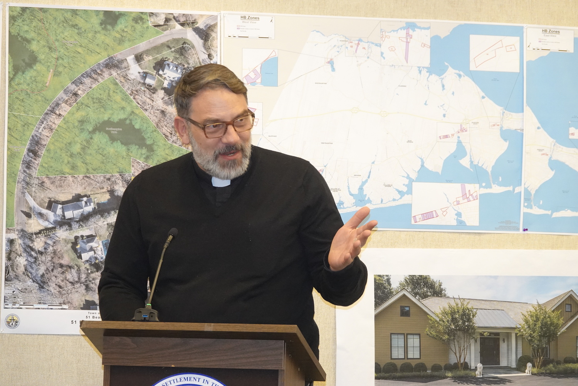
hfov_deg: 12.5
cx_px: 289
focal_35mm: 164
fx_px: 2633
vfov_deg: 8.4
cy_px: 193
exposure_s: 1/60
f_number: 4
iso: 1600
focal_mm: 60.29
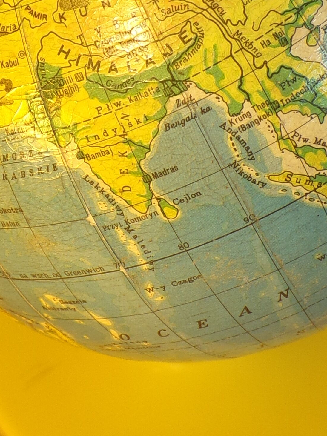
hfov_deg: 14.6
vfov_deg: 19.2
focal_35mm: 101
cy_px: 69
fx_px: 1272
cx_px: 176
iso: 86
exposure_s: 1/34
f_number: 3.2
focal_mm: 5.8
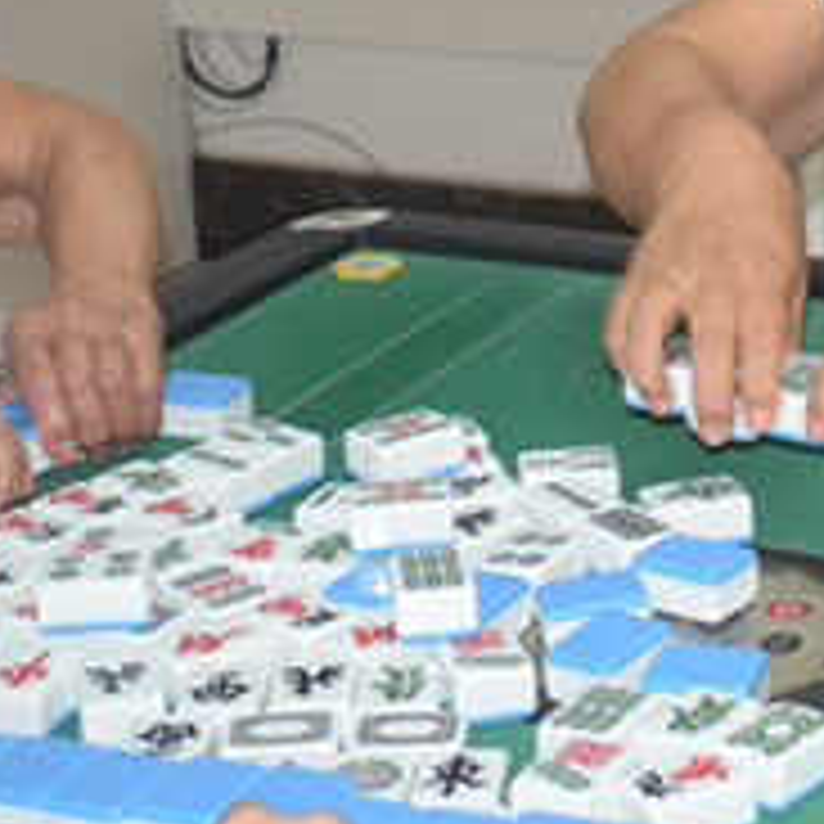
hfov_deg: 14.0
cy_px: -95
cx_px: 905
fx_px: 3275
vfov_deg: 14.0
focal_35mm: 122
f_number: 4
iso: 800
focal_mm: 25
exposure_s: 1/60
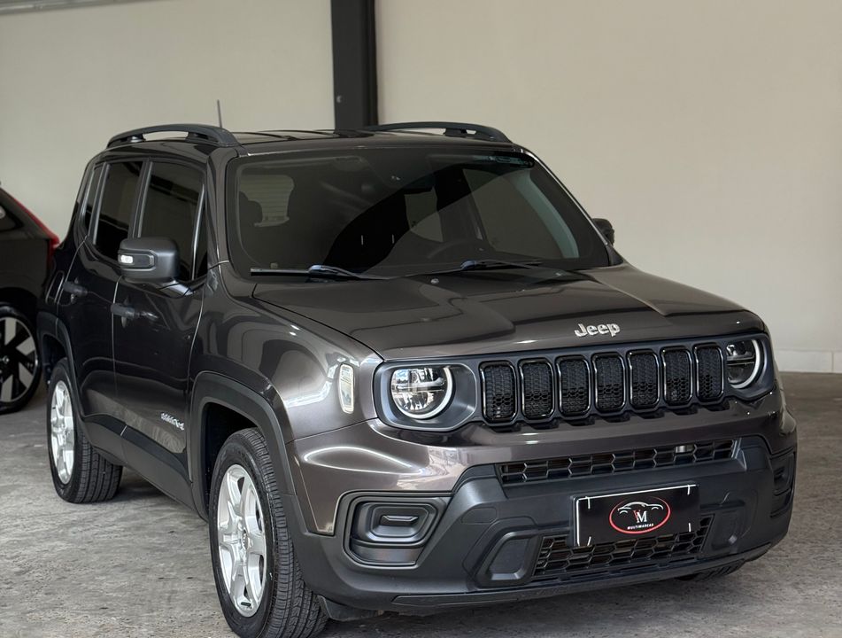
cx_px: 421
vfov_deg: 30.4
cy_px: 319
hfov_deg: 39.5
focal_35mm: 48
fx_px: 1172
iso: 125
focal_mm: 6.76
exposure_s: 1/241
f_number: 1.78
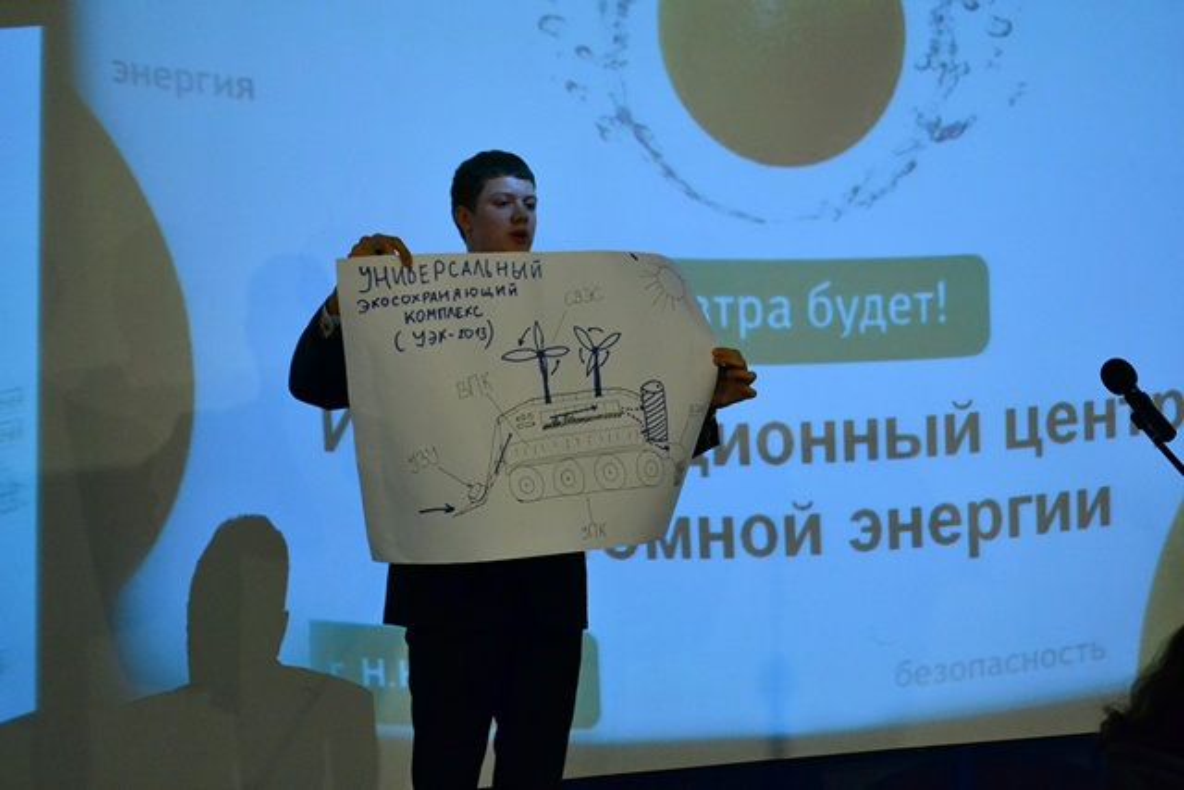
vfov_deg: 21.6
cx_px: 592
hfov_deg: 31.9
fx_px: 2072
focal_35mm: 63
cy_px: 395
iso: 3200
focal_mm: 42
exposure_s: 1/60
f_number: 5.3
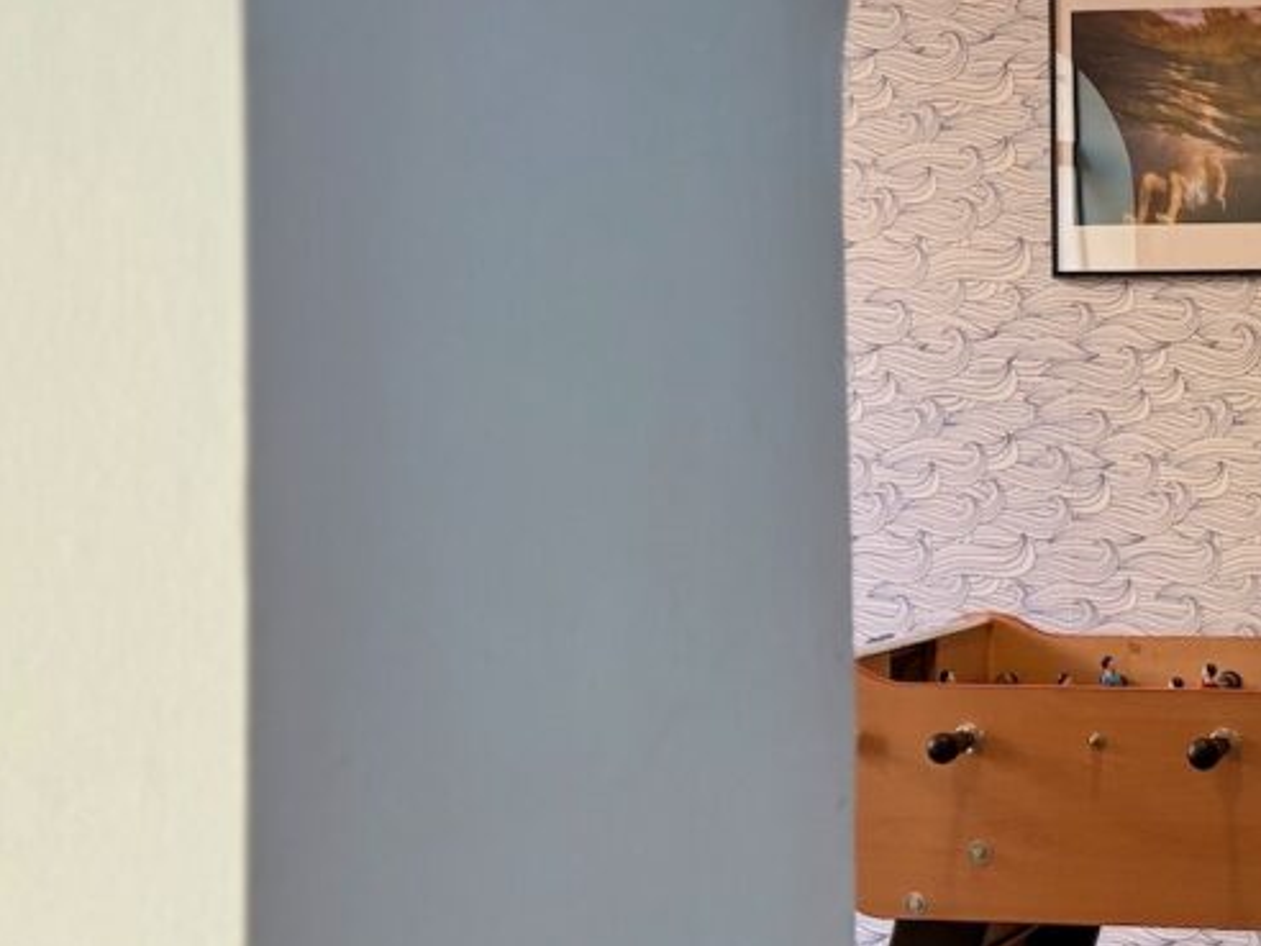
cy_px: 361
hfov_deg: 19.1
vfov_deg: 14.8
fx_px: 3643
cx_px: 1243
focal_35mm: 100
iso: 200
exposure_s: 1/50
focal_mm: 6.76
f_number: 1.78
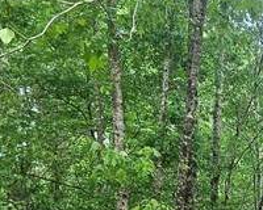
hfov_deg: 14.9
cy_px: 306
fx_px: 895
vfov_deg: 12.8
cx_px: 452
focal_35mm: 115
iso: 100
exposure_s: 1/120
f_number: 1.8
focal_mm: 5.4
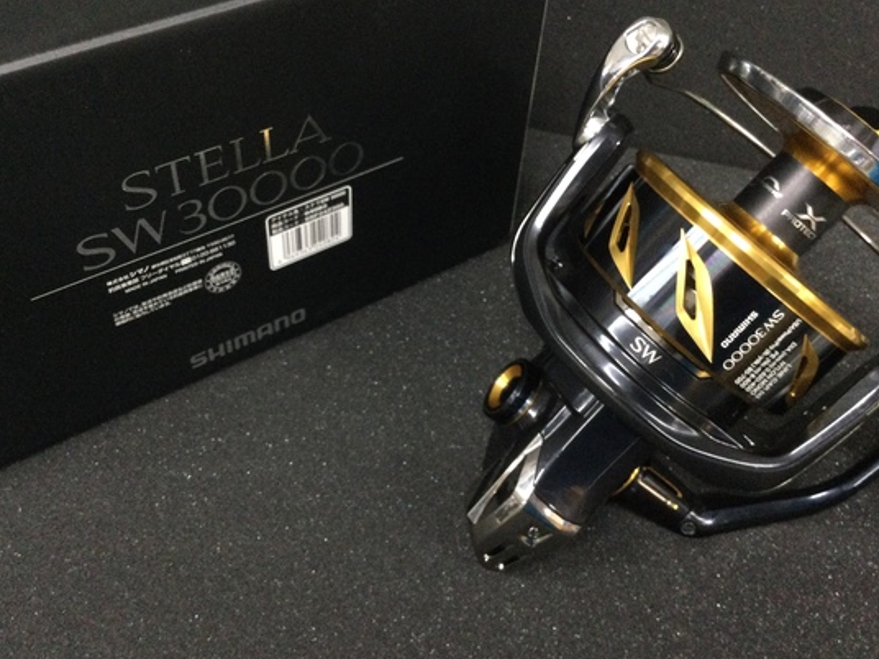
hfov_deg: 50.1
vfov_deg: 38.6
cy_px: 308
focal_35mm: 37
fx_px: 940
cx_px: 420
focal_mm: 3.3
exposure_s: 1/30
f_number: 2.4
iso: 200
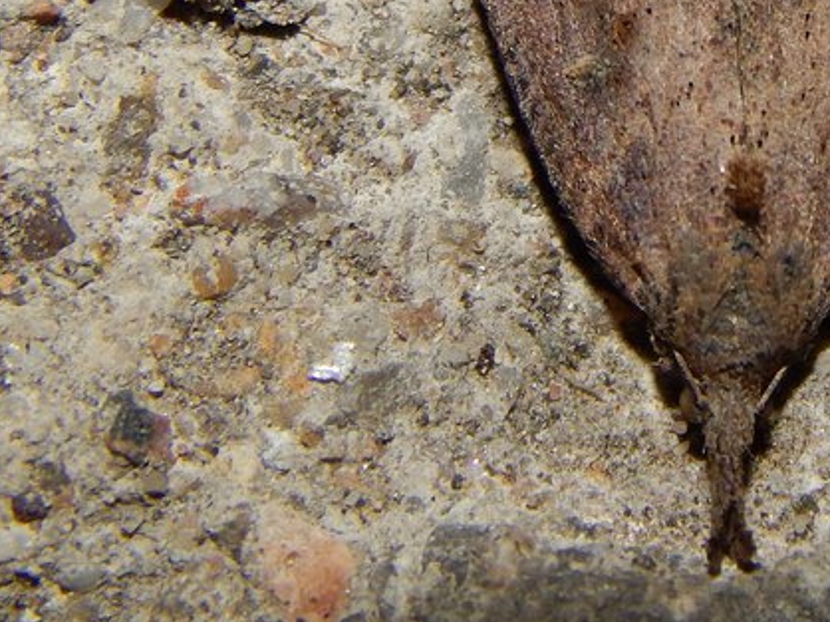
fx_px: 6518
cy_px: 105
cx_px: 741
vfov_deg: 5.5
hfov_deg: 7.3
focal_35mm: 272
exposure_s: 1/30
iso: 200
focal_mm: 25.3
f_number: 9.8
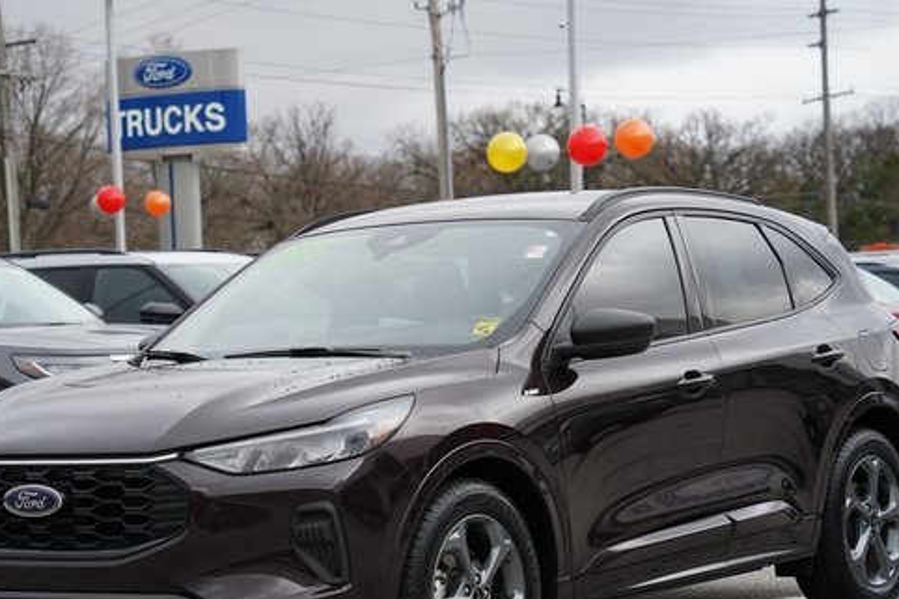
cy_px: 383
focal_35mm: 97
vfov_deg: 14.1
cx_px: 408
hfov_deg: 21.0
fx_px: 2421
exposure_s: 1/80
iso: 125
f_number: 4
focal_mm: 73
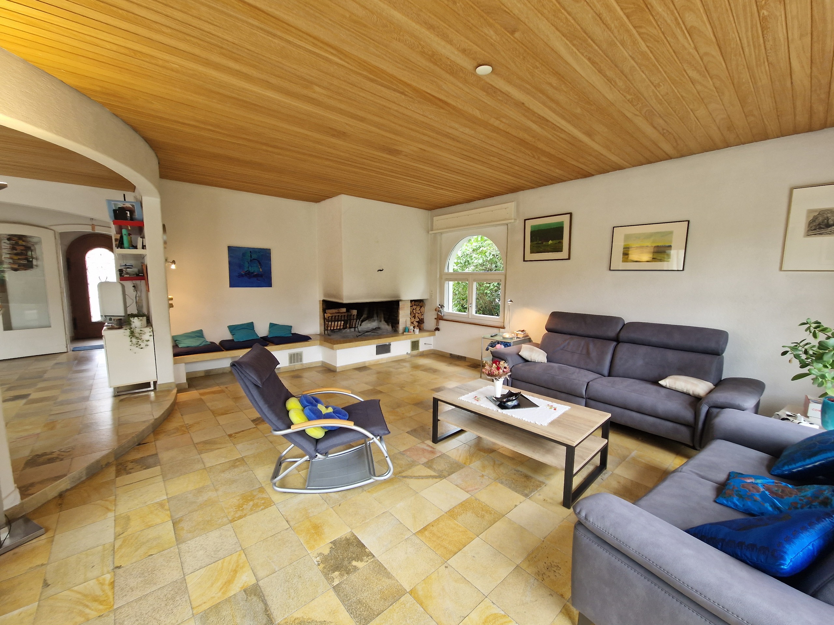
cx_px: 417
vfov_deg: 89.9
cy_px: 312
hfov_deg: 106.2
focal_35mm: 13
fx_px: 313
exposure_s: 1/50
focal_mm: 2.2
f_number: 2.2
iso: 125
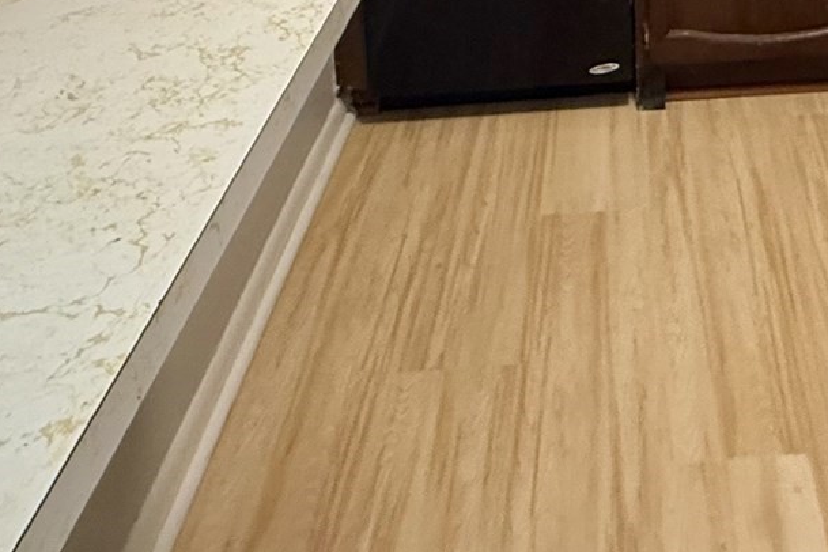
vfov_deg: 20.6
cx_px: 688
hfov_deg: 38.5
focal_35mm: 49
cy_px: -401
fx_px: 1127
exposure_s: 1/60
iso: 320
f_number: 2.2
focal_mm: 2.22
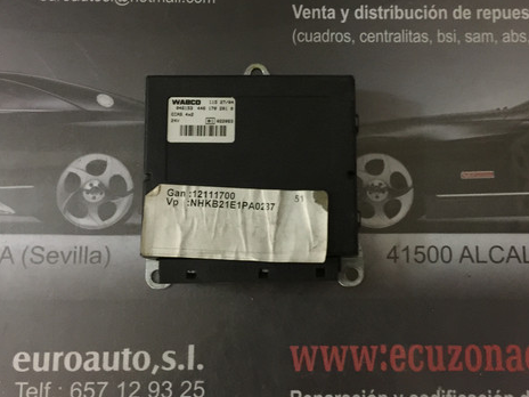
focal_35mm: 40
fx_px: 611
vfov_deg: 35.9
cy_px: 187
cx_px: 326
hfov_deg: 46.4
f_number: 2.2
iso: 160
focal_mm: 4.15
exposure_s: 1/4
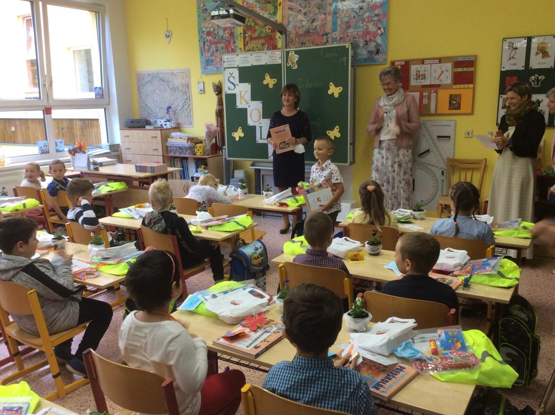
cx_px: 278
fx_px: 512
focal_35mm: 32
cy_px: 208
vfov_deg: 44.0
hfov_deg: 56.9
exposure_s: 1/25
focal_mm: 3.3
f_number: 2.4
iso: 40
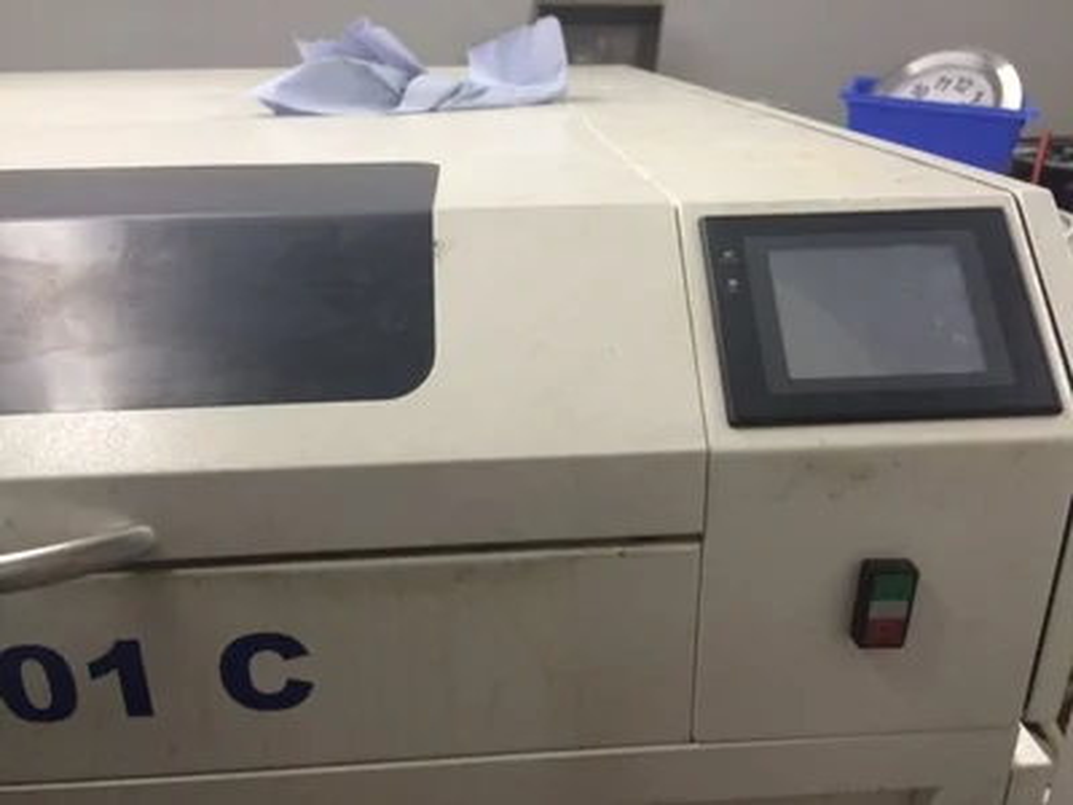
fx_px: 899
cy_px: 402
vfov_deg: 48.2
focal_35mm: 29
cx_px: 536
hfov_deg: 61.7
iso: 40
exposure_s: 1/30
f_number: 2.2
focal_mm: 4.15
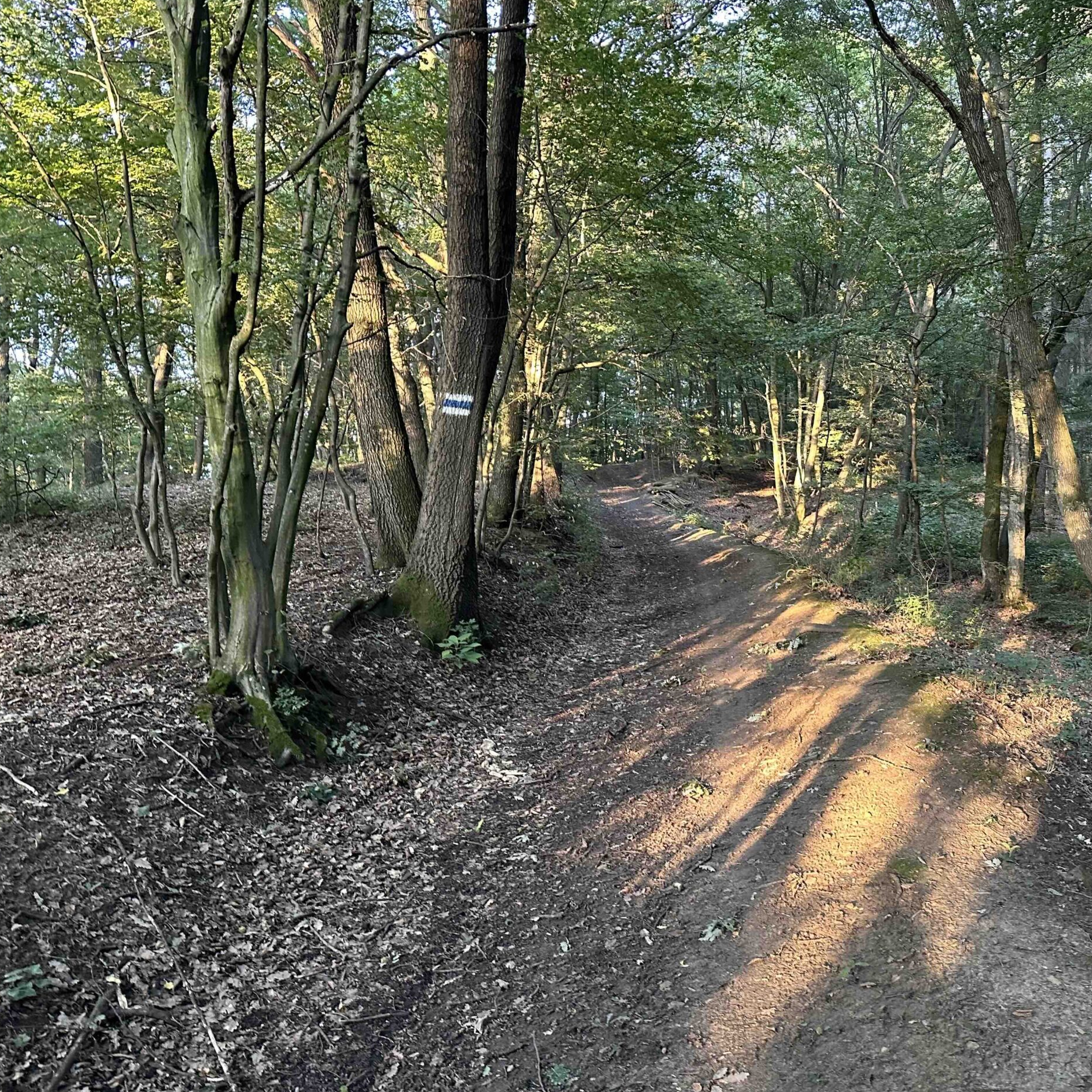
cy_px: 536
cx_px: 701
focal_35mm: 29
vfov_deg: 55.6
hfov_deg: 54.8
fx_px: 1035
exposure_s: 1/60
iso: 500
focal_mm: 6.86
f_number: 1.78
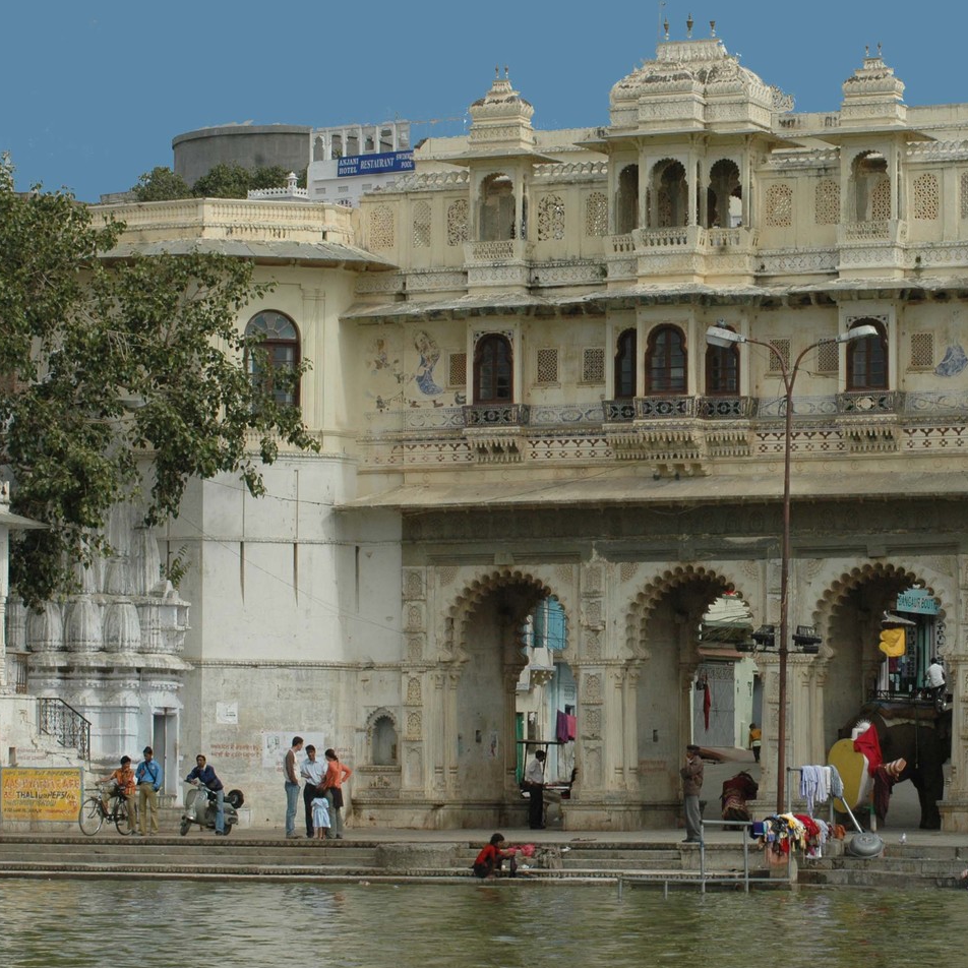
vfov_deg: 12.9
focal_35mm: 135
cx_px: 720
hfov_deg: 12.9
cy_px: 484
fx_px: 4271
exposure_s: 1/500
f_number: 11
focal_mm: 70
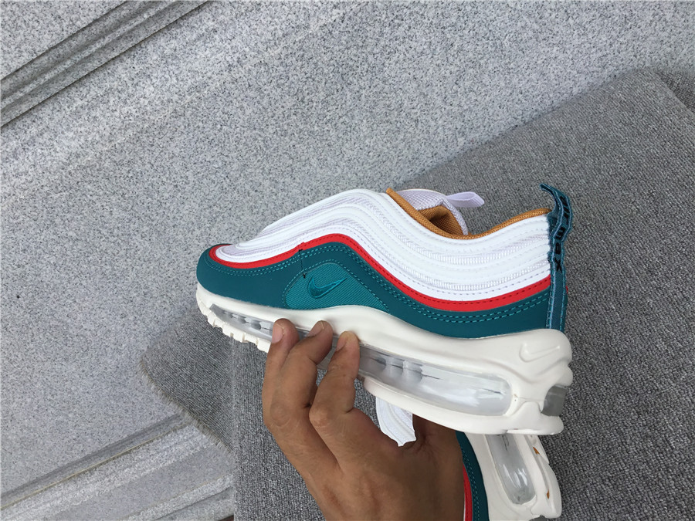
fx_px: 622
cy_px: 260
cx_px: 348
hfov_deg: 58.4
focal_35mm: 31
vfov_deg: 45.4
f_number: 2.4
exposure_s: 1/509
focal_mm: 3.3
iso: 25
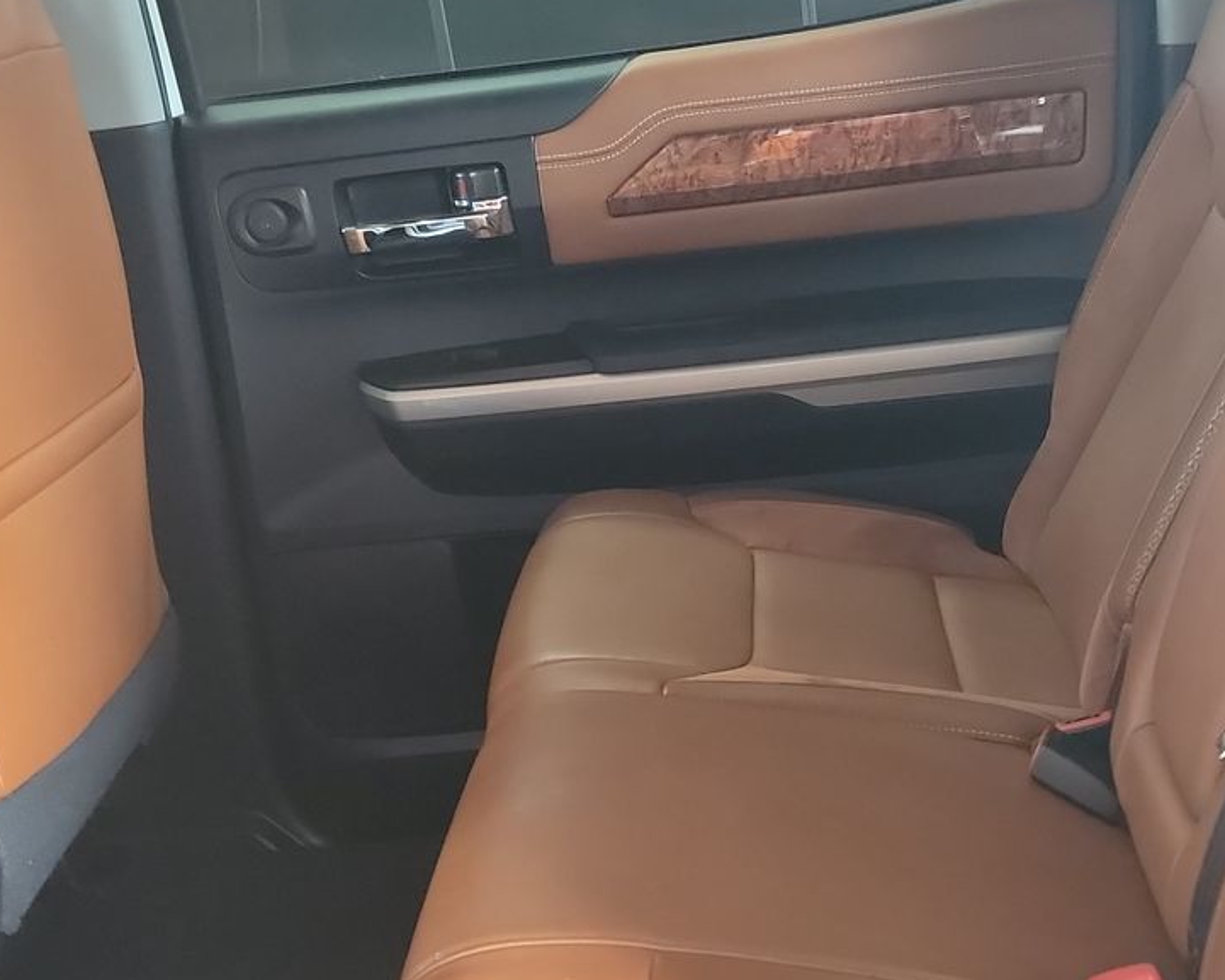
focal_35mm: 52
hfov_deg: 35.6
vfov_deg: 28.3
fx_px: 1886
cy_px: 841
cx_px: 821
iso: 862
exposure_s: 1/39
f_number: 1.8
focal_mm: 6.7
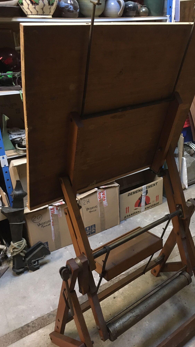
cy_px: 174
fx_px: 294
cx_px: 126
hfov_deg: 36.4
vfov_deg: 61.0
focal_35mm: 32
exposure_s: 1/17
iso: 400
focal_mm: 4.15
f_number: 2.2
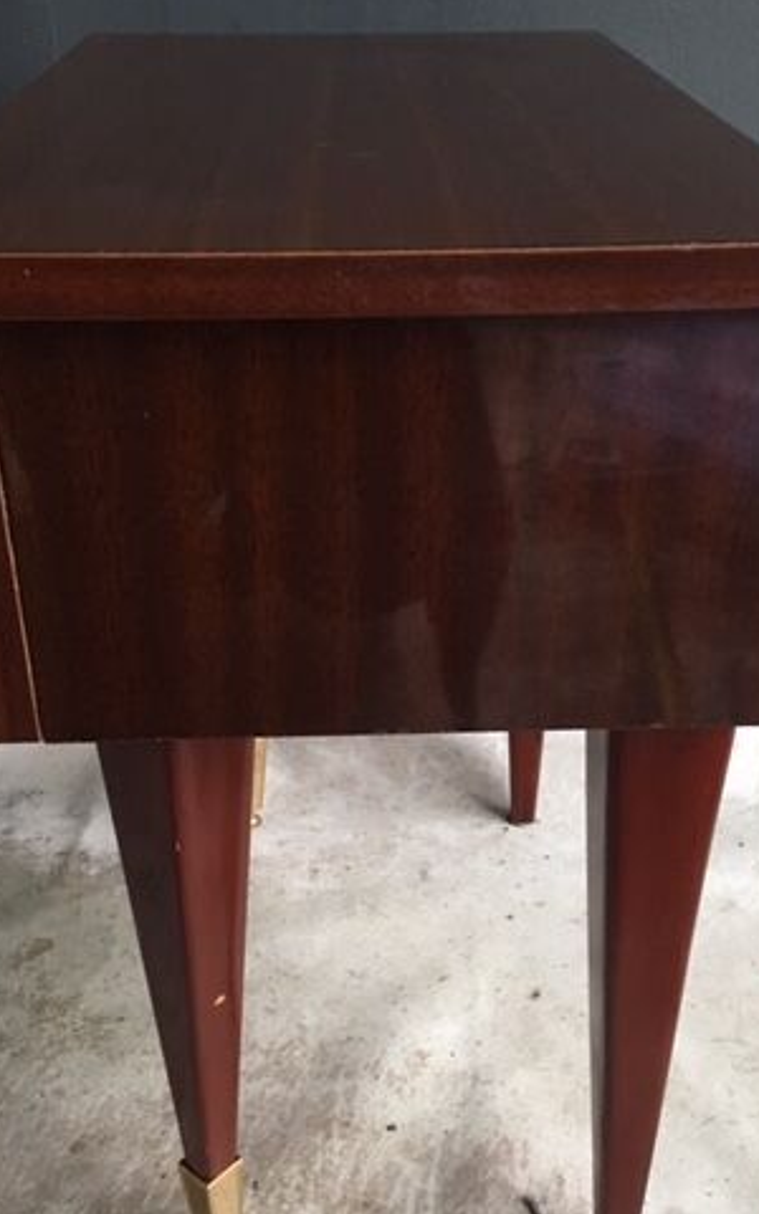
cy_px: 592
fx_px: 1357
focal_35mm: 41
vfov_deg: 48.2
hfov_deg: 31.2
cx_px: 387
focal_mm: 4.15
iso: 200
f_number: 2.2
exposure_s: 1/33
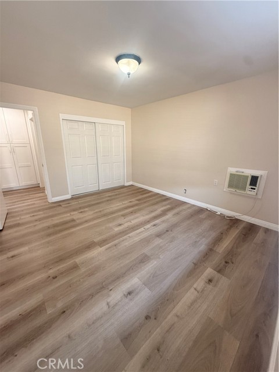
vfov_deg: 102.1
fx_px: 150
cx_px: 140
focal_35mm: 14
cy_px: 186
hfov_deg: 85.7
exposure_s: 1/120
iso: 320
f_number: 2.2
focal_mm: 2.22
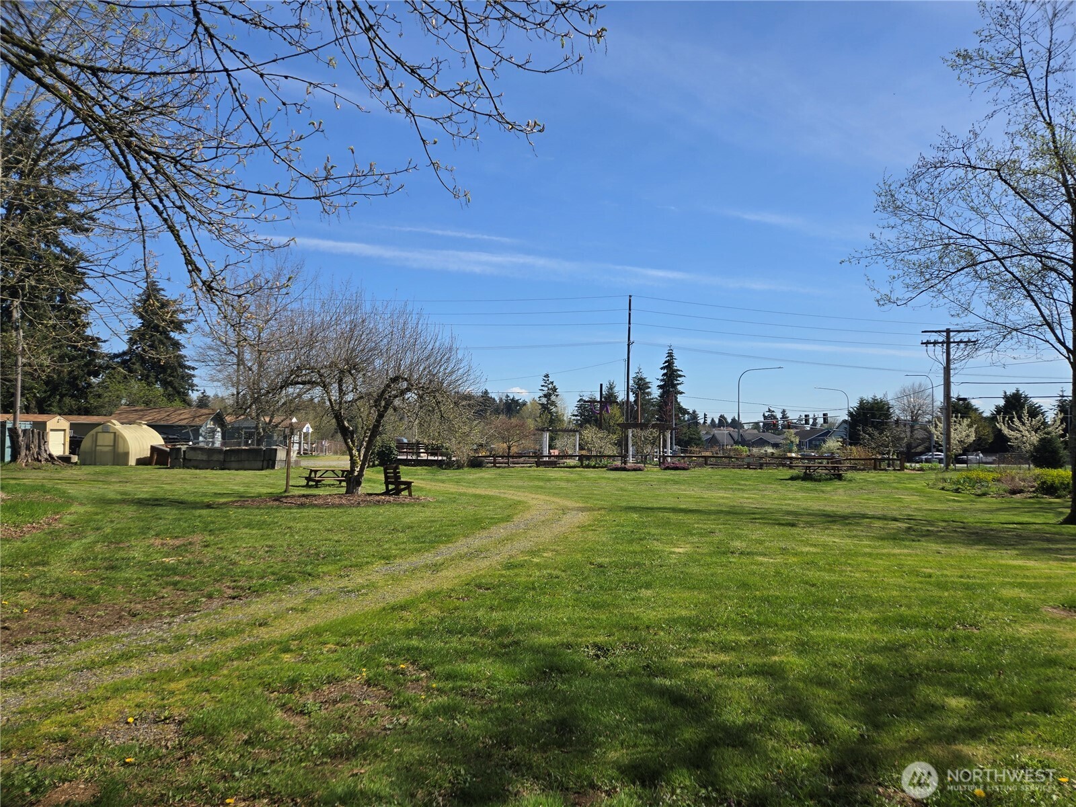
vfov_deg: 58.9
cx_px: 538
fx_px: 715
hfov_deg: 73.9
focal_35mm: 23
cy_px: 404
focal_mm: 5.4
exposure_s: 1/2302
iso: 25
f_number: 1.8
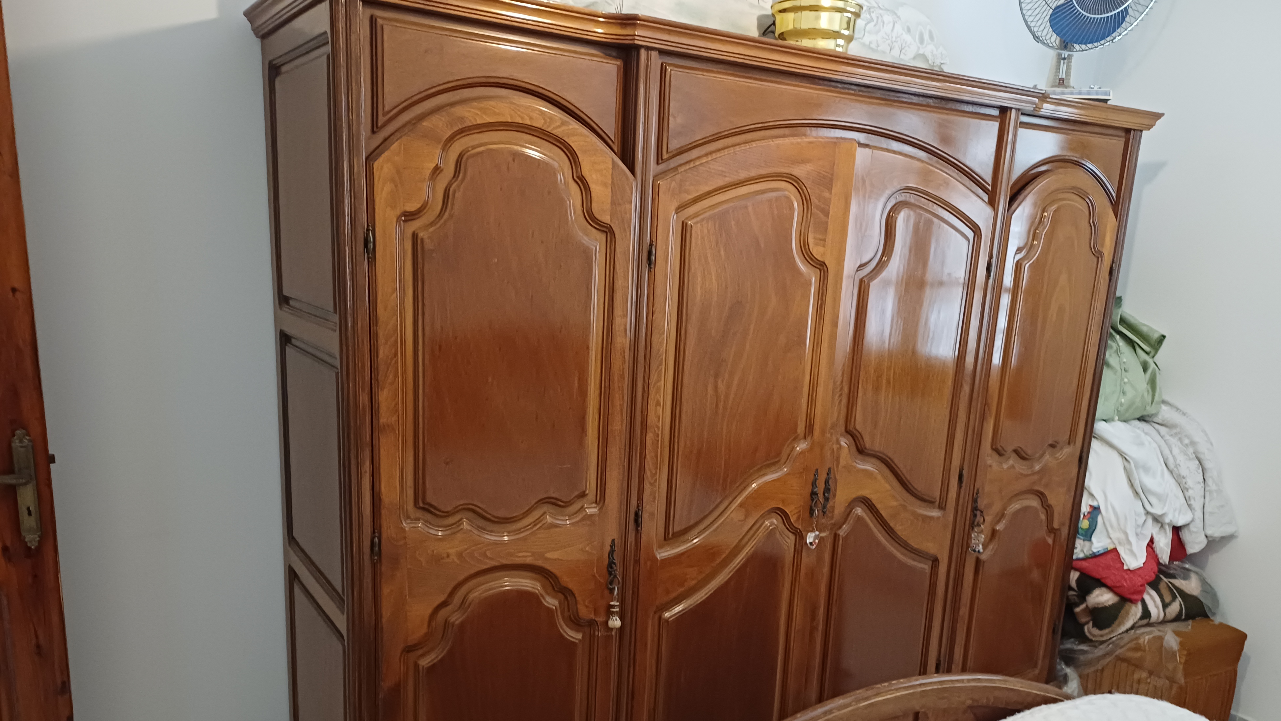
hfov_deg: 67.9
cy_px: 462
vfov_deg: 41.1
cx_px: 657
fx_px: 951
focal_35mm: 28
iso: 800
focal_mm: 4.65
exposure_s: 1/20
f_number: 1.8
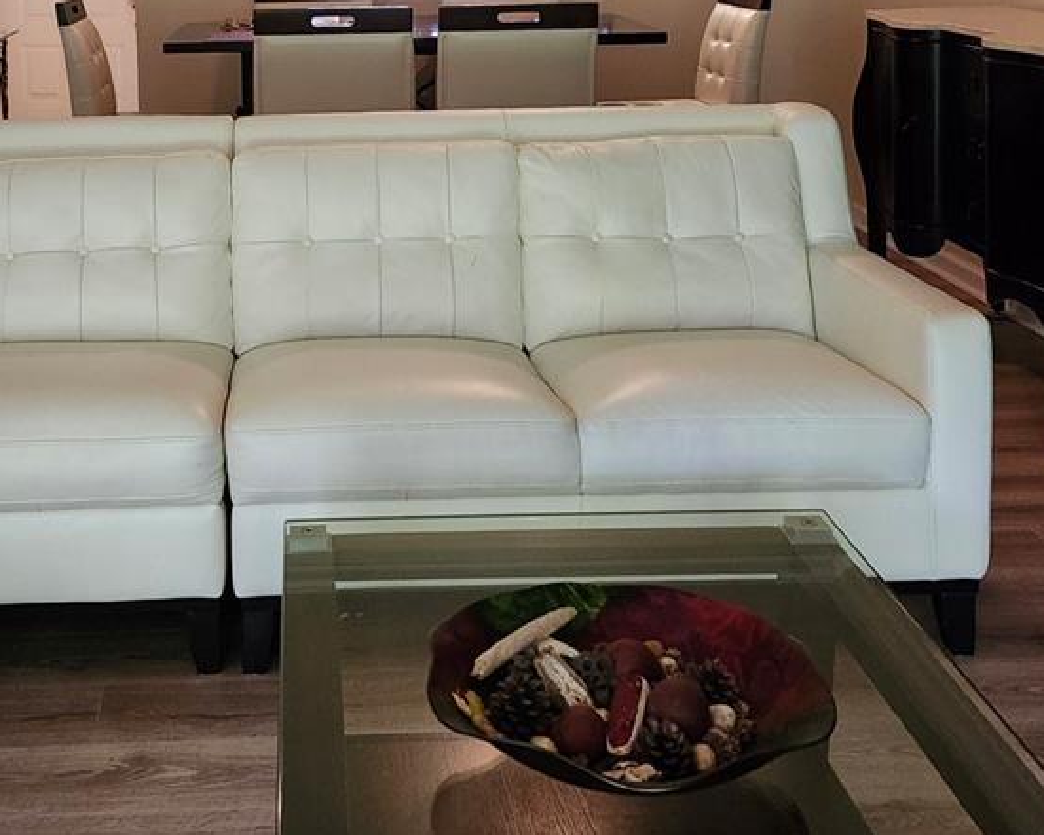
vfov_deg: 29.7
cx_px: 336
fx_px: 1514
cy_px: 99
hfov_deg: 37.6
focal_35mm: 49
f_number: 1.8
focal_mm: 5.54
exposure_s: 1/120
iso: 1000
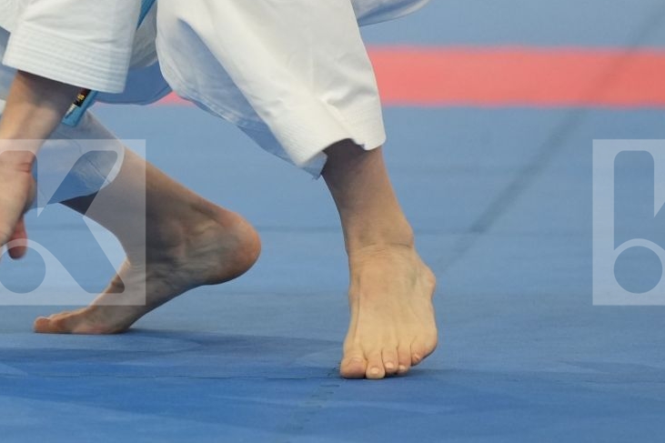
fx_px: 13647
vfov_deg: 1.9
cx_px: 61
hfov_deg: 2.8
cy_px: -101
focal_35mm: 739
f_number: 2.8
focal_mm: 200
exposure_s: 1/500
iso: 1000
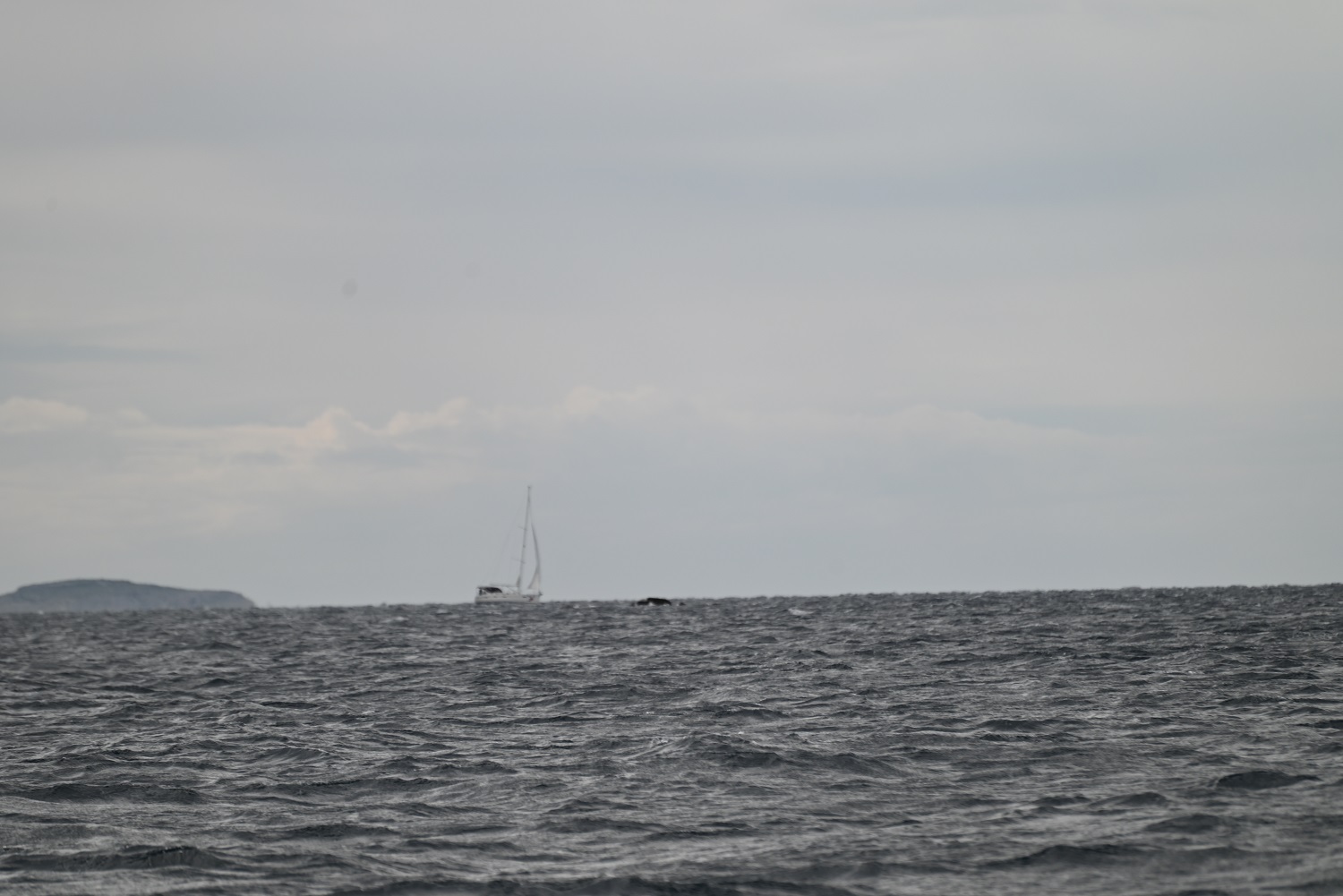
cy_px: 448
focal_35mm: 300
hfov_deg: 6.9
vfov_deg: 4.6
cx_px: 672
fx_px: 11194
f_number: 5.6
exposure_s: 1/1000
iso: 110
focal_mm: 300
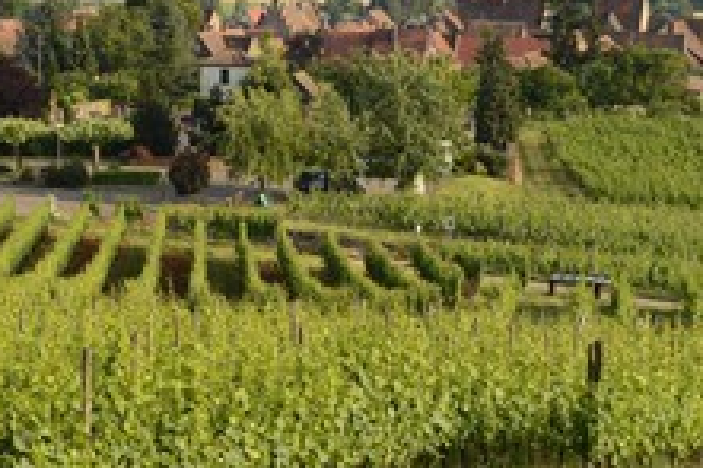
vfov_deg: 10.3
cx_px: 99
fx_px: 2595
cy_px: 80
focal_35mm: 133
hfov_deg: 15.3
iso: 200
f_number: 8
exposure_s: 1/200
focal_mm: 70
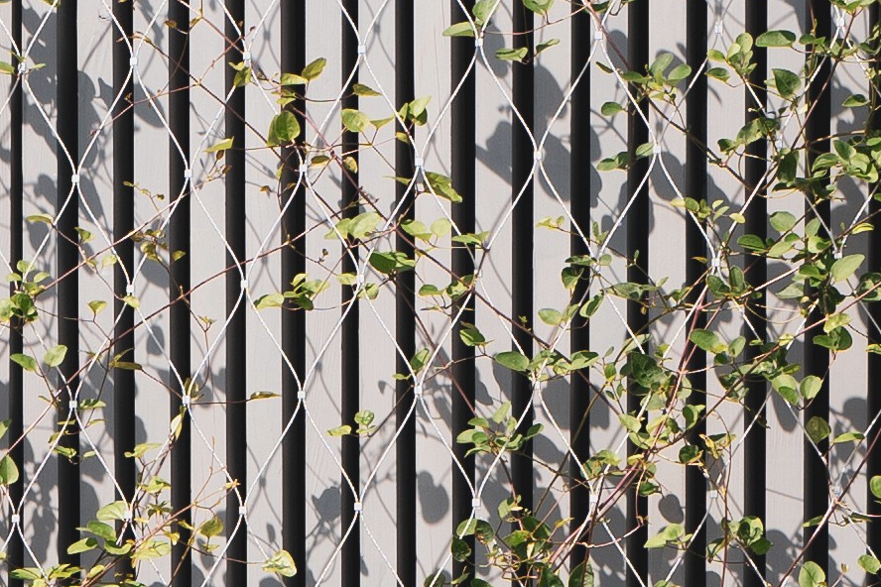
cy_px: 1451
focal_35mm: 277
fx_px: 6778
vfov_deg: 4.8
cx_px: -621
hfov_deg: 7.3
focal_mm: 41
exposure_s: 1/500
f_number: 5
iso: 100
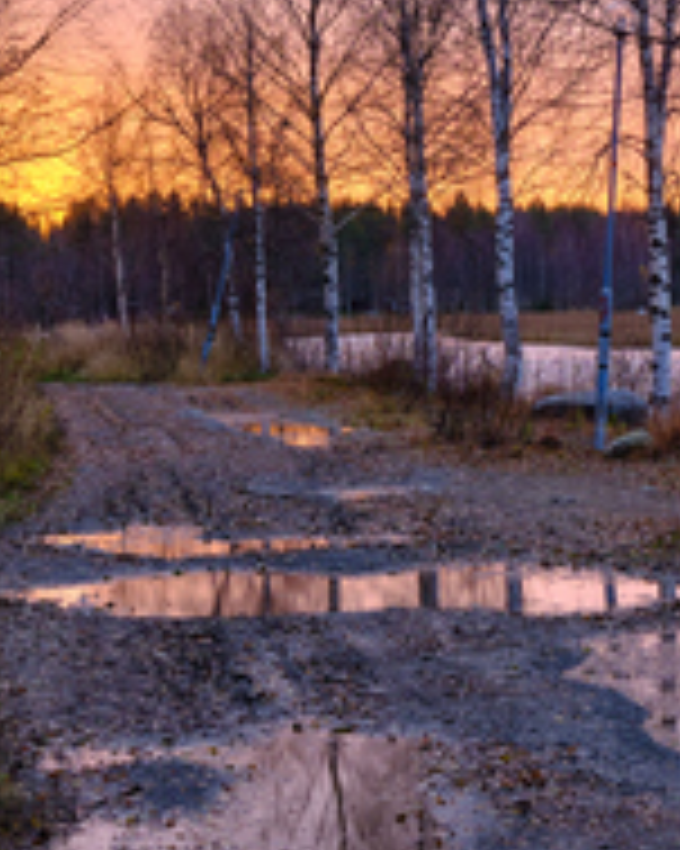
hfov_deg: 12.2
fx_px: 3122
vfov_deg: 15.5
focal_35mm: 124
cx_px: 730
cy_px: 394
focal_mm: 26
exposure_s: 1/2.78
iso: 160
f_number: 11
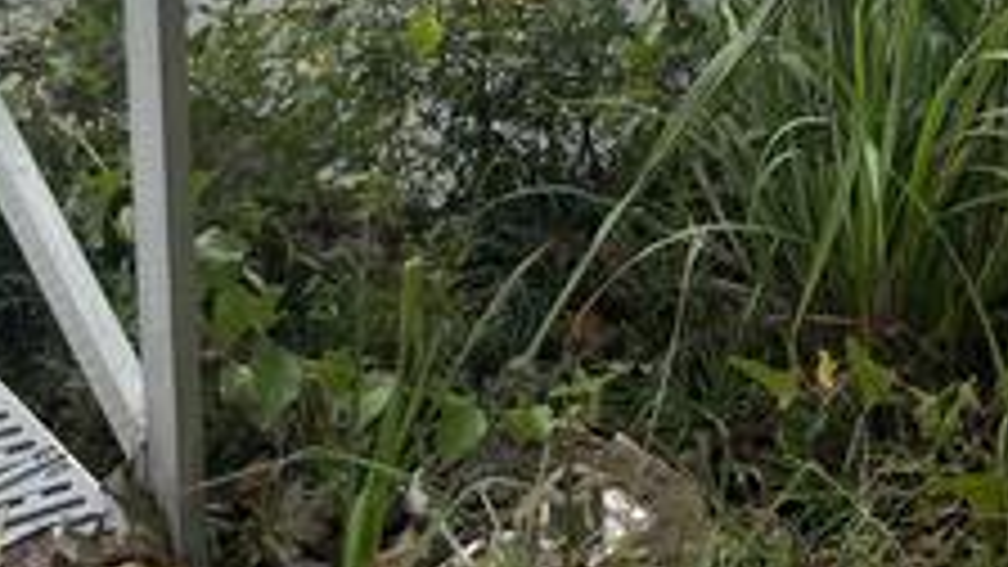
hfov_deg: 25.9
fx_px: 2165
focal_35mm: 81
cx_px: 765
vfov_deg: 13.3
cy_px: -477
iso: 50
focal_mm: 5.7
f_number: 1.5
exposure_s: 1/1934
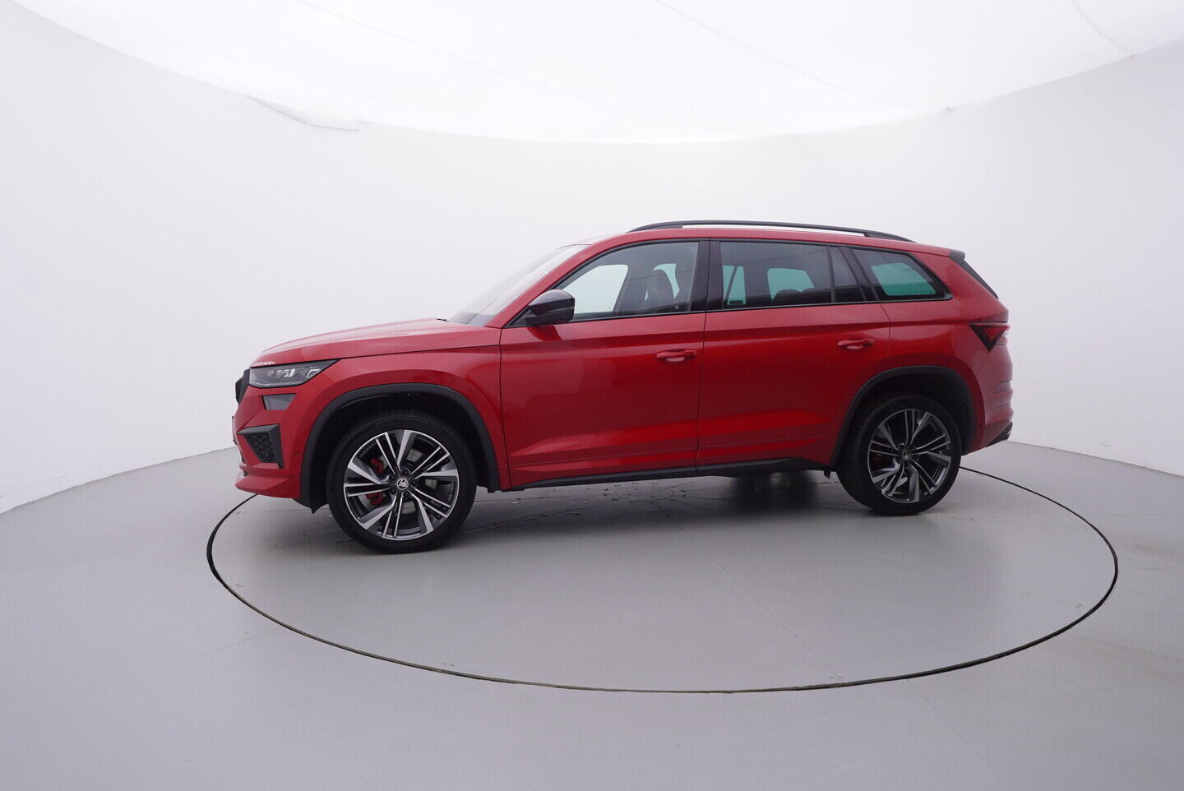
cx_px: 592
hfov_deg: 77.3
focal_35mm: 22
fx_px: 740
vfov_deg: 56.2
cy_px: 396
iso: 200
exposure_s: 1/80
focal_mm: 15
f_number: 5
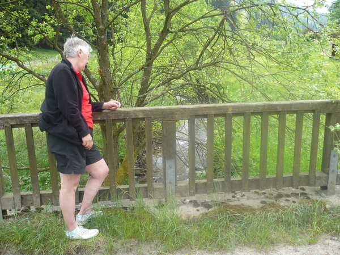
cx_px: 170
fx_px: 344
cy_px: 128
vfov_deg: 40.7
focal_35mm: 35
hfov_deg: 52.6
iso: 100
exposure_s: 1/100
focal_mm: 5.8
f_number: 2.8
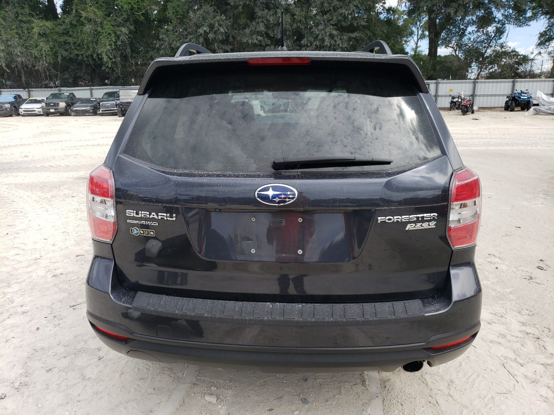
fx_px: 416
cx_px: 277
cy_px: 208
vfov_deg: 53.1
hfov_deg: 67.3
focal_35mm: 26
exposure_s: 1/2000
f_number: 1.5
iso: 50
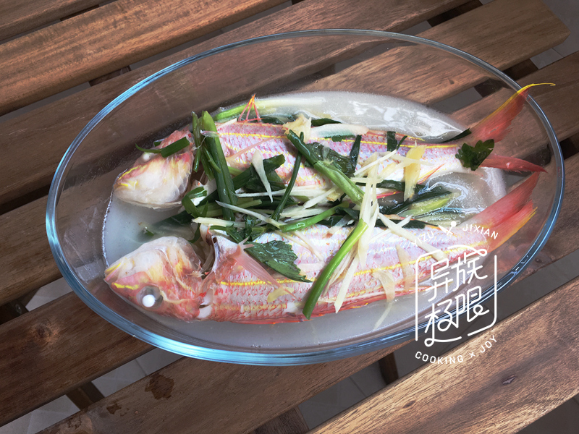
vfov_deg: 48.2
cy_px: 217
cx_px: 290
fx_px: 485
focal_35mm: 29
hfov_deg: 61.7
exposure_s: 1/100
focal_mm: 4.15
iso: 32
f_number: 2.2
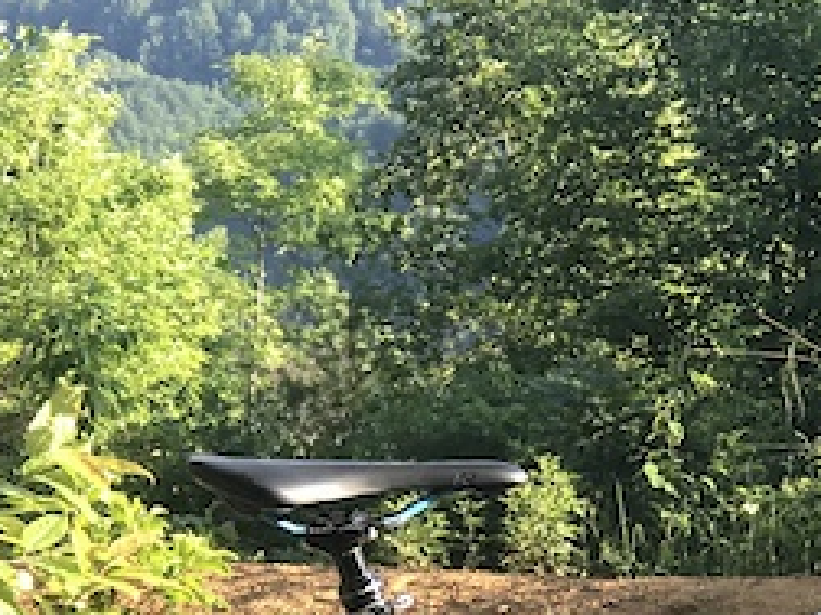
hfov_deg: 10.9
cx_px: 609
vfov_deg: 8.2
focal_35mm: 181
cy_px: 602
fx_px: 4293
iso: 20
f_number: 2.8
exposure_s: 1/118
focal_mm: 6.6
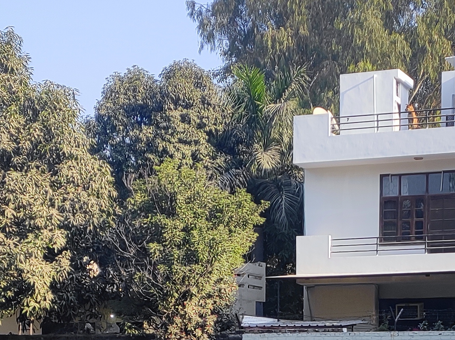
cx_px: 213
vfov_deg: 19.5
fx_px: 893
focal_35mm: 68
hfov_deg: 28.6
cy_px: 467
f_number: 1.79
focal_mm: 4.74
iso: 50
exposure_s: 1/380
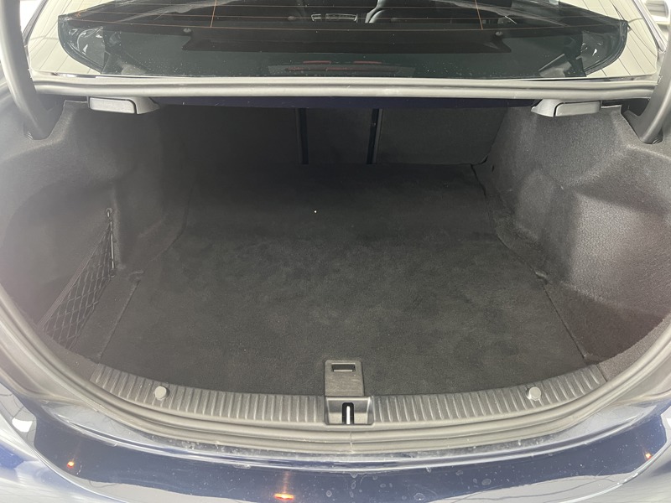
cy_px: 252
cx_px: 336
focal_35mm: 26
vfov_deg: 53.1
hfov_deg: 67.3
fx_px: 504
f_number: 1.5
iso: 400
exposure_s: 1/33
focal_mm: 5.7
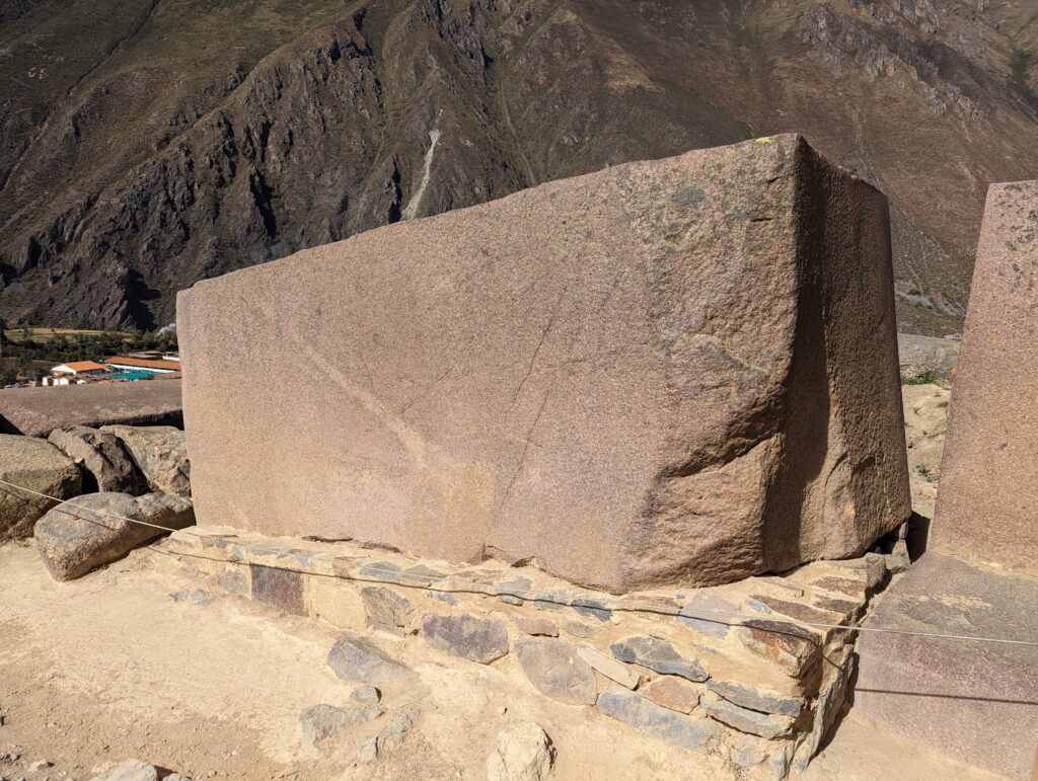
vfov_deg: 56.9
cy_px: 390
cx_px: 519
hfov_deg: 71.5
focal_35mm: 24
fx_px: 721
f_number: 1.85
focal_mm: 6.81
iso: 43
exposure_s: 1/2262
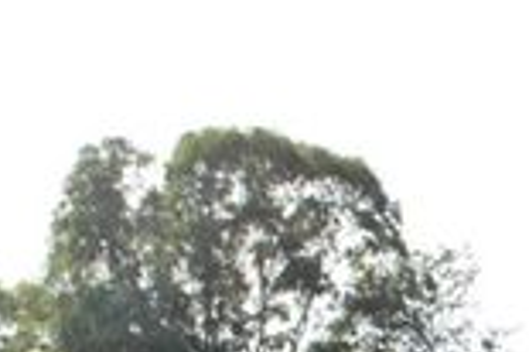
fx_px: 1600
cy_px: 456
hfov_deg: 17.5
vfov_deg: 12.2
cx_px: 710
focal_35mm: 109
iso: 100
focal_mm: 24
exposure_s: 1/200
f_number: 8
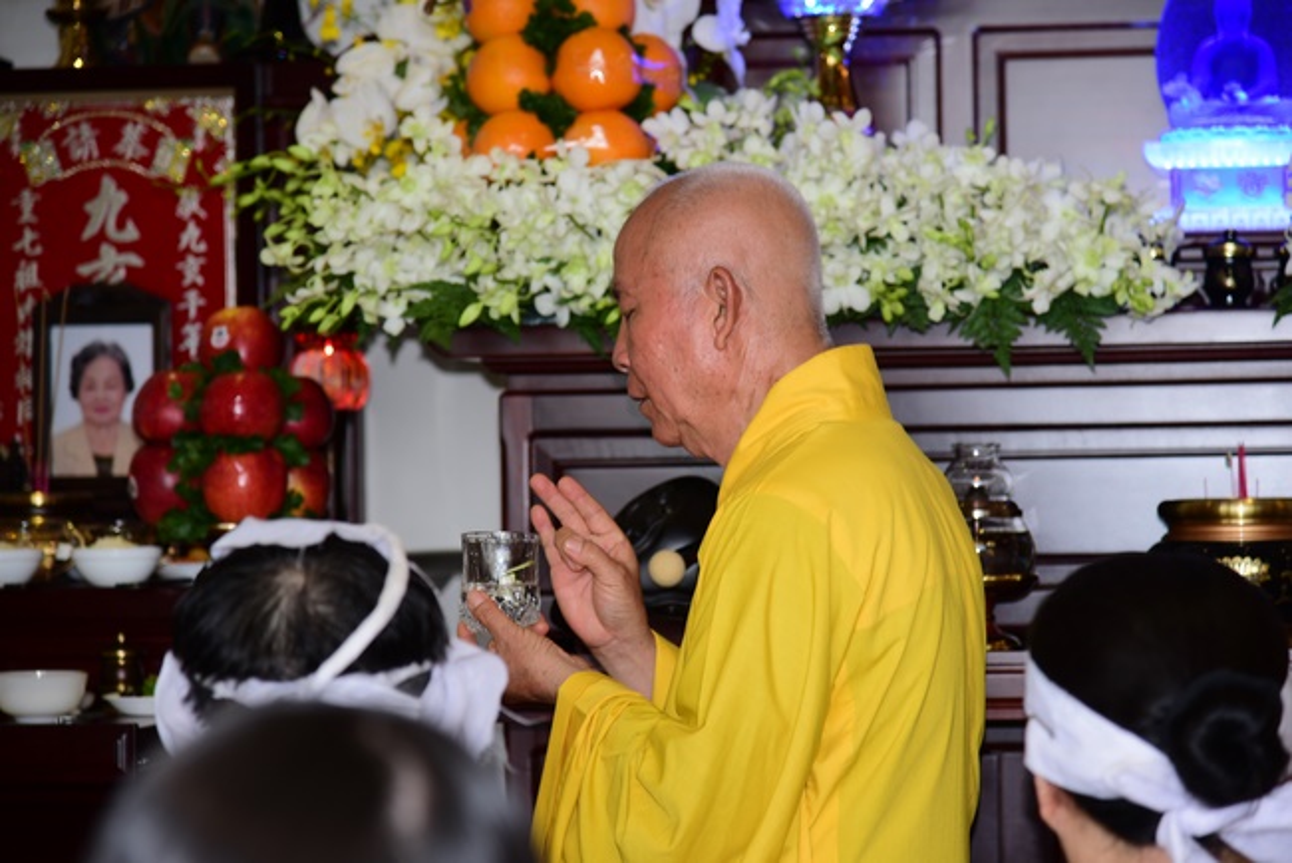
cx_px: 646
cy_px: 432
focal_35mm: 120
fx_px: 4308
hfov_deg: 17.1
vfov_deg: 11.4
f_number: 4
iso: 320
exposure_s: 1/60
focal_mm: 120
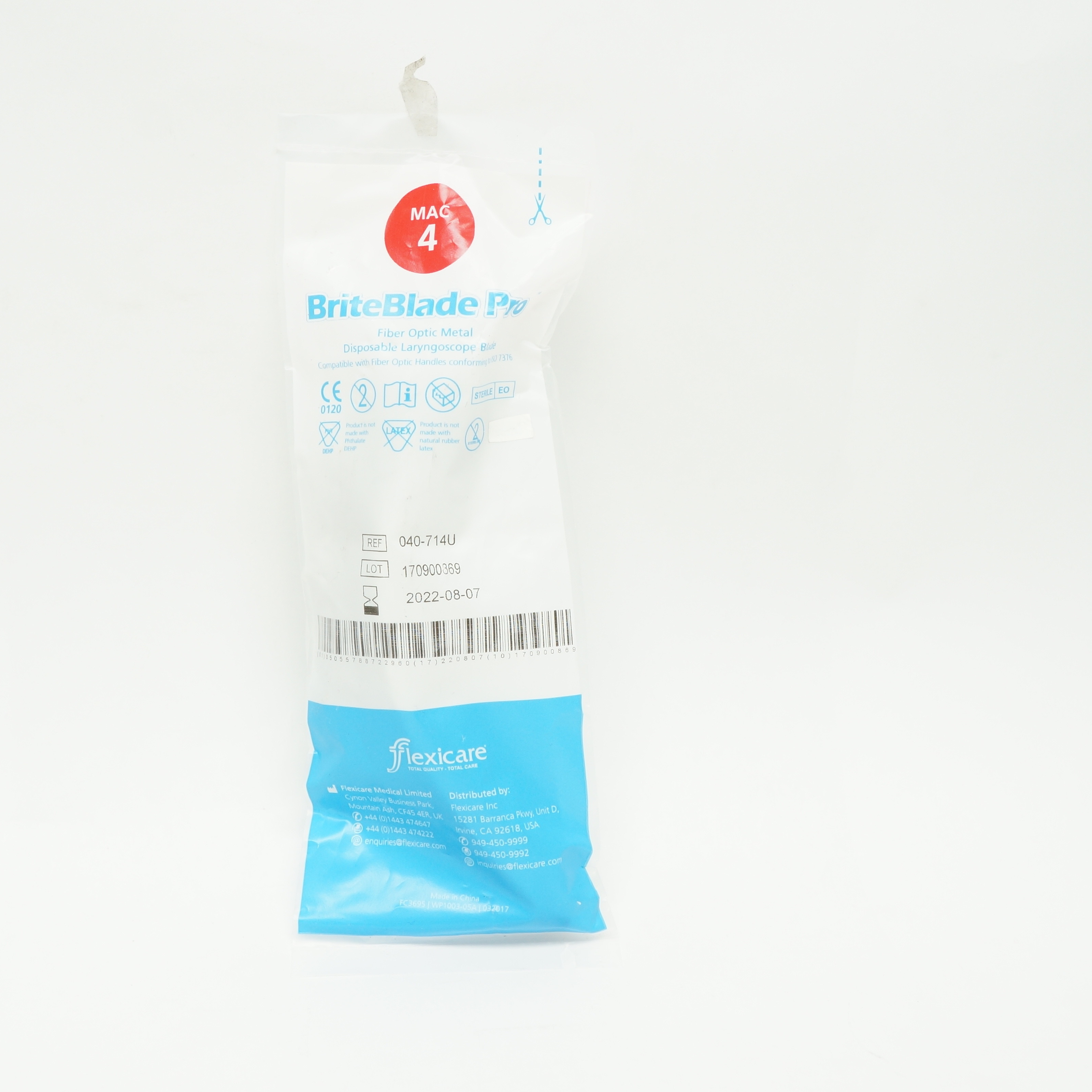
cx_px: 449
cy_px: 535
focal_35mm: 43
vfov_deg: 39.2
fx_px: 1535
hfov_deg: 39.0
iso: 400
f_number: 6.3
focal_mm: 22
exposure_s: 1/40
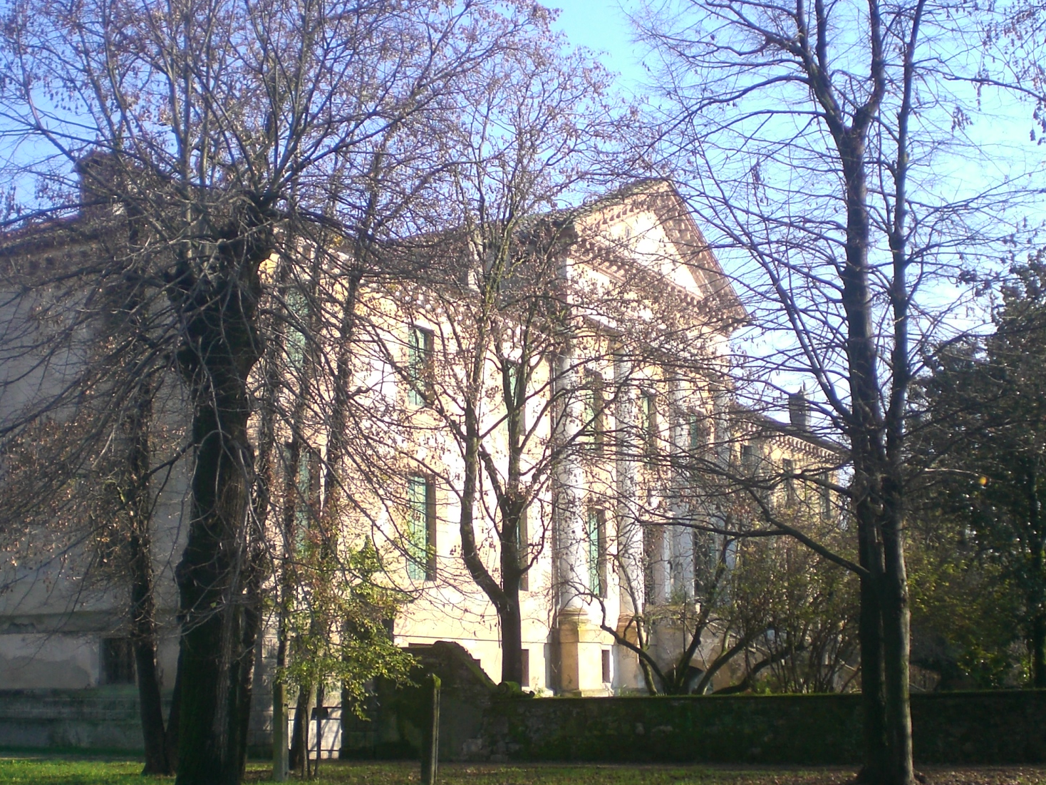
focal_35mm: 53
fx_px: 1602
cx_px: 509
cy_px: 432
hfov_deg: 36.2
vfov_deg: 27.5
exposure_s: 1/320
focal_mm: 6.3
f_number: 3.1
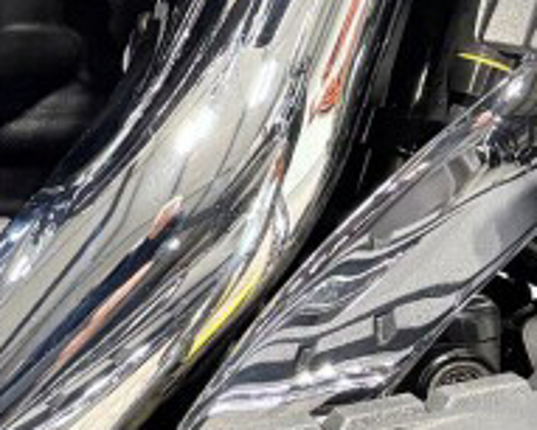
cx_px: -285
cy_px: -121
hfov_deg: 12.8
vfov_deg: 10.7
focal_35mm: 142
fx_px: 2258
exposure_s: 1/120
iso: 250
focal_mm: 5.96
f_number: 1.6
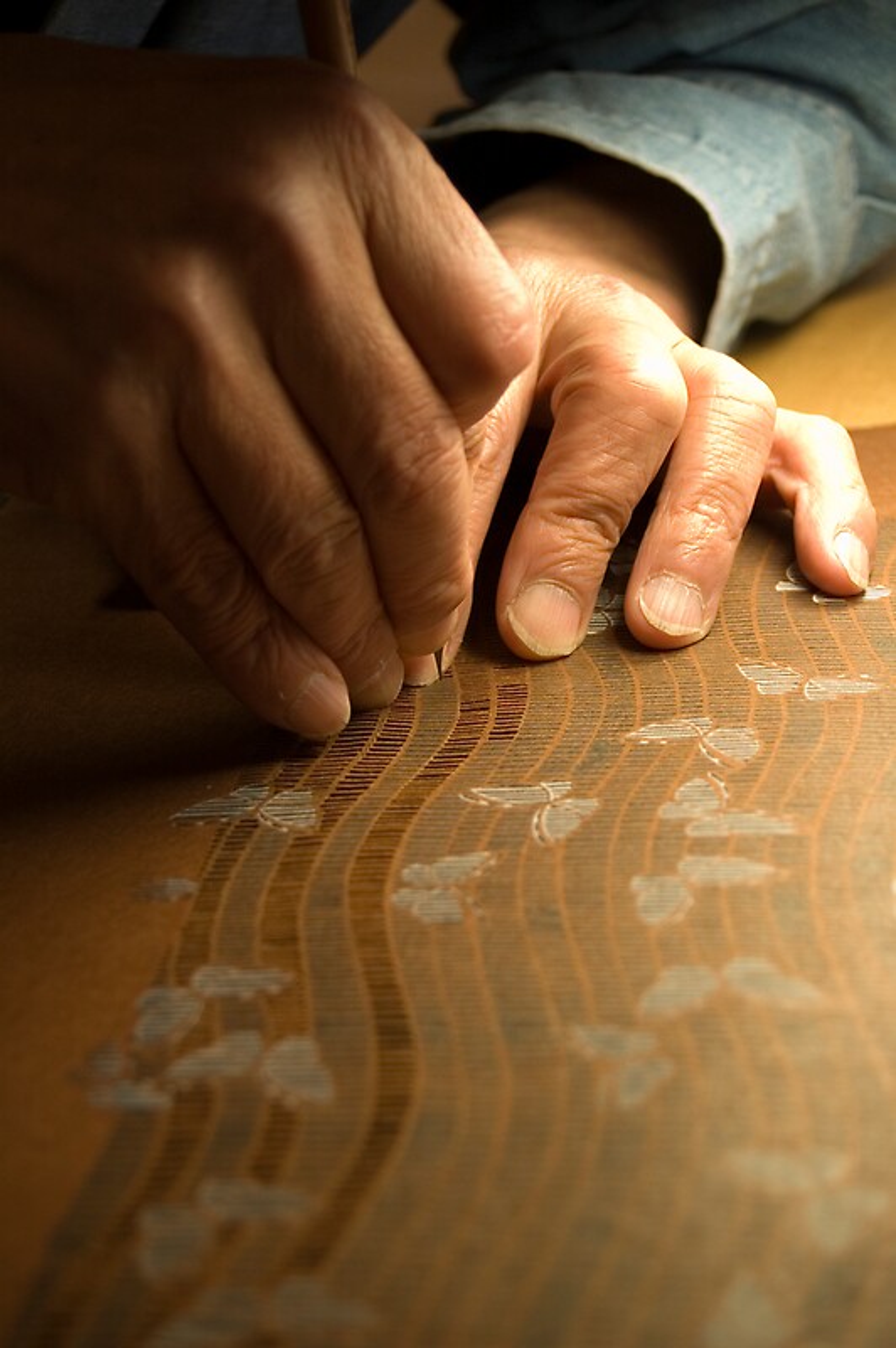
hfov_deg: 18.2
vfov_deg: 27.0
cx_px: 448
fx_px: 2805
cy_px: 674
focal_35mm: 75
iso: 400
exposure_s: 1/60
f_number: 5.6
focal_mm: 50
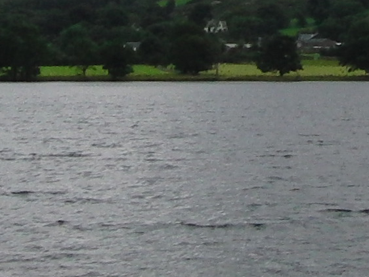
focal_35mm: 160
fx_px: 1705
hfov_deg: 12.2
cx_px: 383
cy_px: -82
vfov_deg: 9.1
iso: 100
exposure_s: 1/250
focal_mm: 4.6
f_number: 6.2
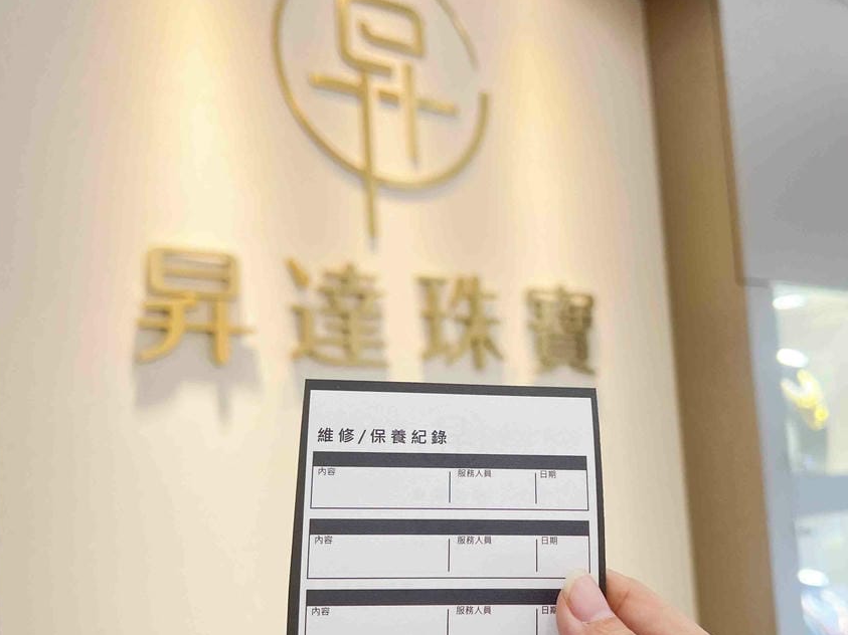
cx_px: 510
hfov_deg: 49.8
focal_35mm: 37
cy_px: 432
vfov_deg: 38.2
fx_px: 906
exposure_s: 1/120
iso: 64
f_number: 1.5
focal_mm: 5.7
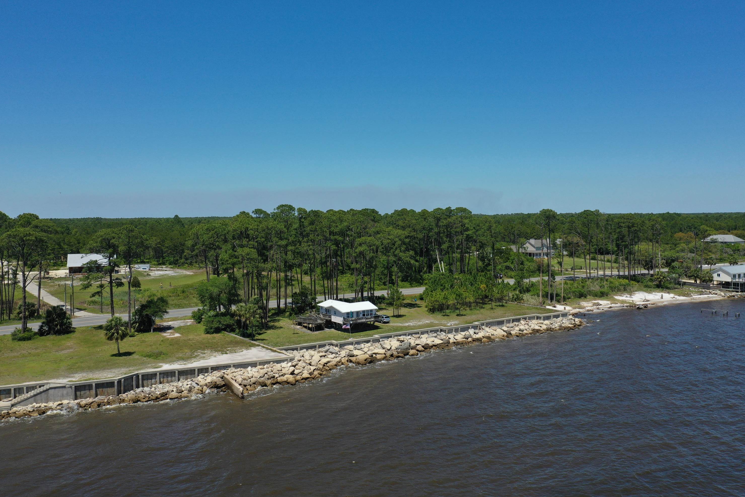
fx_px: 600
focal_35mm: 29
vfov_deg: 45.0
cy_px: 241
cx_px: 382
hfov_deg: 63.7
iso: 100
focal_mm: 10.26
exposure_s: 1/500
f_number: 6.3
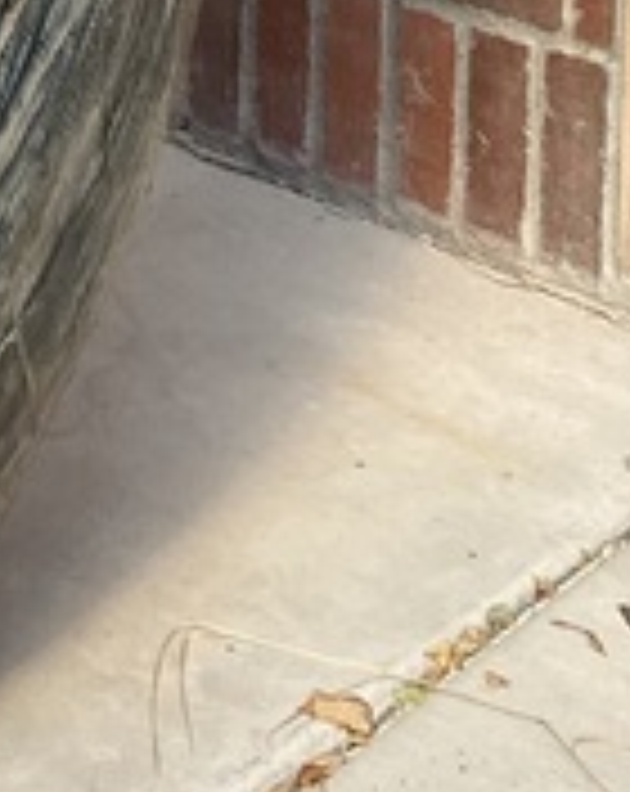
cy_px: -954
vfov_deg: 11.4
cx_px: -922
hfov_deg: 9.2
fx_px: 3461
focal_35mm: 148
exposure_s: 1/194
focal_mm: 4.25
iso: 32
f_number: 1.8
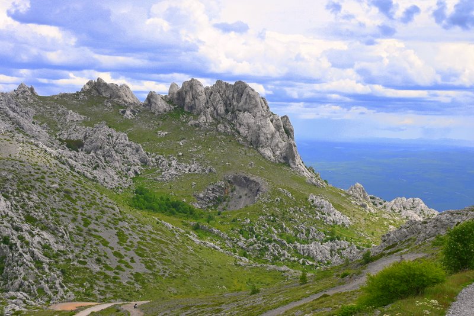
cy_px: 158
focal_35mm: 56
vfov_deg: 24.4
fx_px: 731
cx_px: 237
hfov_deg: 35.9
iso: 100
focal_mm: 37
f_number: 7.1
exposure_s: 1/400
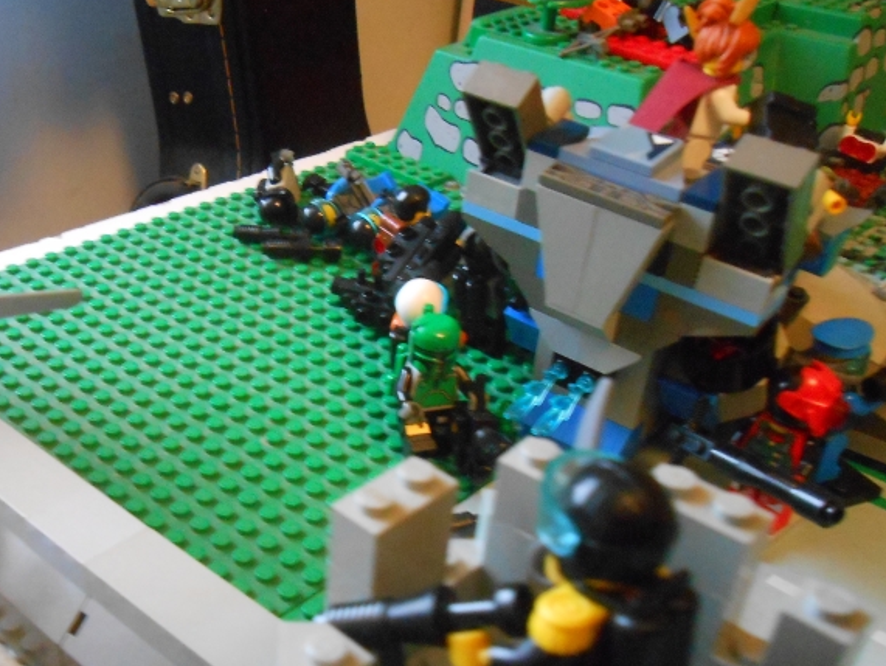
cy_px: 442
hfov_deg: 44.2
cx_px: 301
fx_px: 1076
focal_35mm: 42
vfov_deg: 34.1
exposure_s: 1/6
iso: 800
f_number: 3.8
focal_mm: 5.3
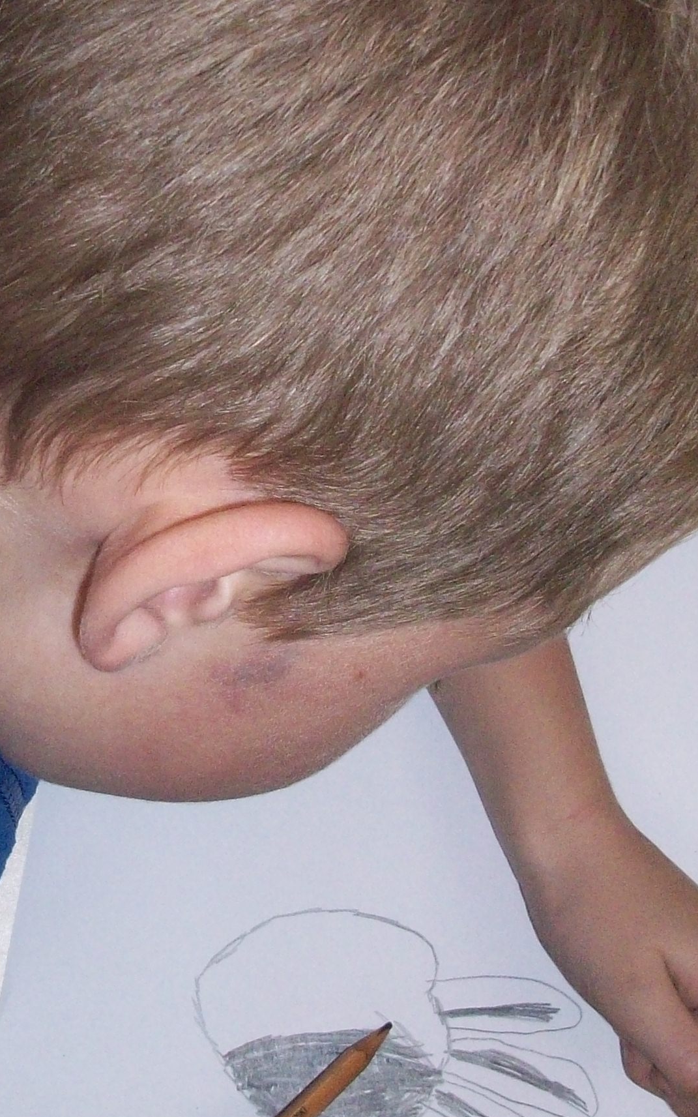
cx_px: 175
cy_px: 547
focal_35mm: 69
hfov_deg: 18.8
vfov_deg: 29.8
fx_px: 2100
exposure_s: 1/512
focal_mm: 5.7
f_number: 2.8
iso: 200
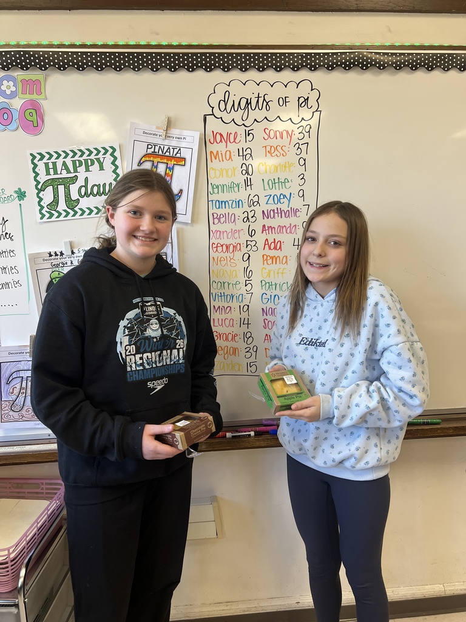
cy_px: 311
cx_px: 233
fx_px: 467
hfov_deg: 53.1
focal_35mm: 26
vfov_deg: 67.3
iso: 125
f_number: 1.5
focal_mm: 5.7
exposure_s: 1/120
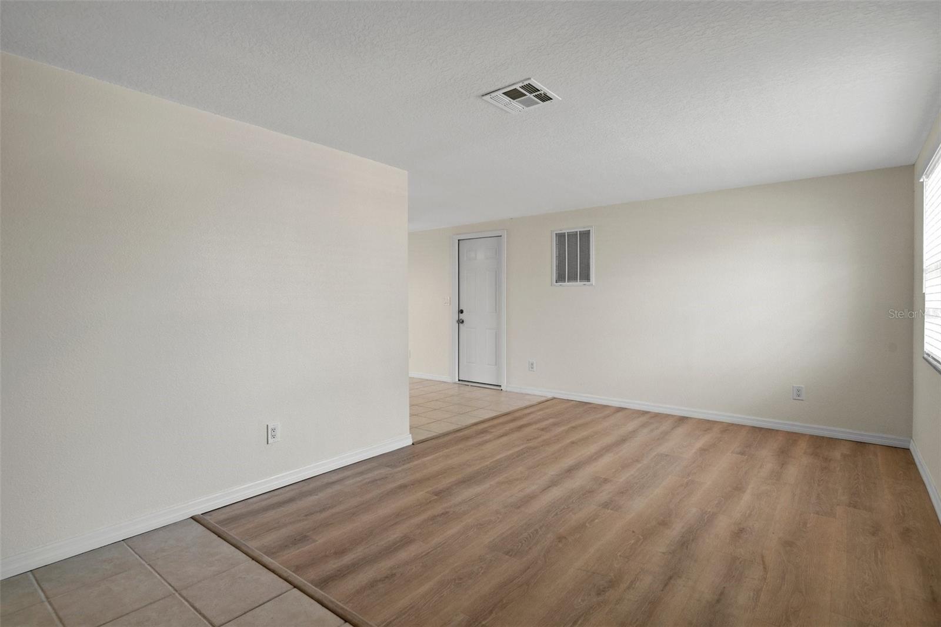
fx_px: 444
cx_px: 470
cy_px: 314
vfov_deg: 70.4
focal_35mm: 17
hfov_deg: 93.3
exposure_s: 1/3
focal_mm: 17
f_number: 8
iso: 320
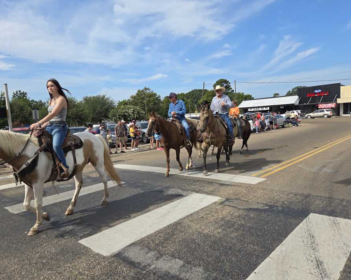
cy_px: 144
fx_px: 260
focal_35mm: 25
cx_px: 166
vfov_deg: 56.8
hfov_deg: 68.1
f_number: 1.8
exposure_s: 1/1834
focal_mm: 5.4
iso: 25
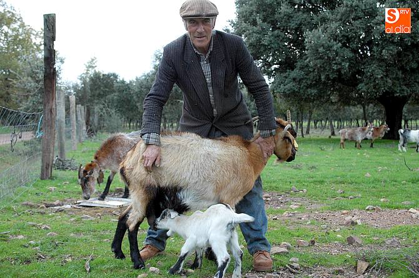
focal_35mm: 46
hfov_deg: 42.4
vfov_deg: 28.9
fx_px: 541
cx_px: 210
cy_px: 139
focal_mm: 31
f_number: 4.5
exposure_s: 1/80
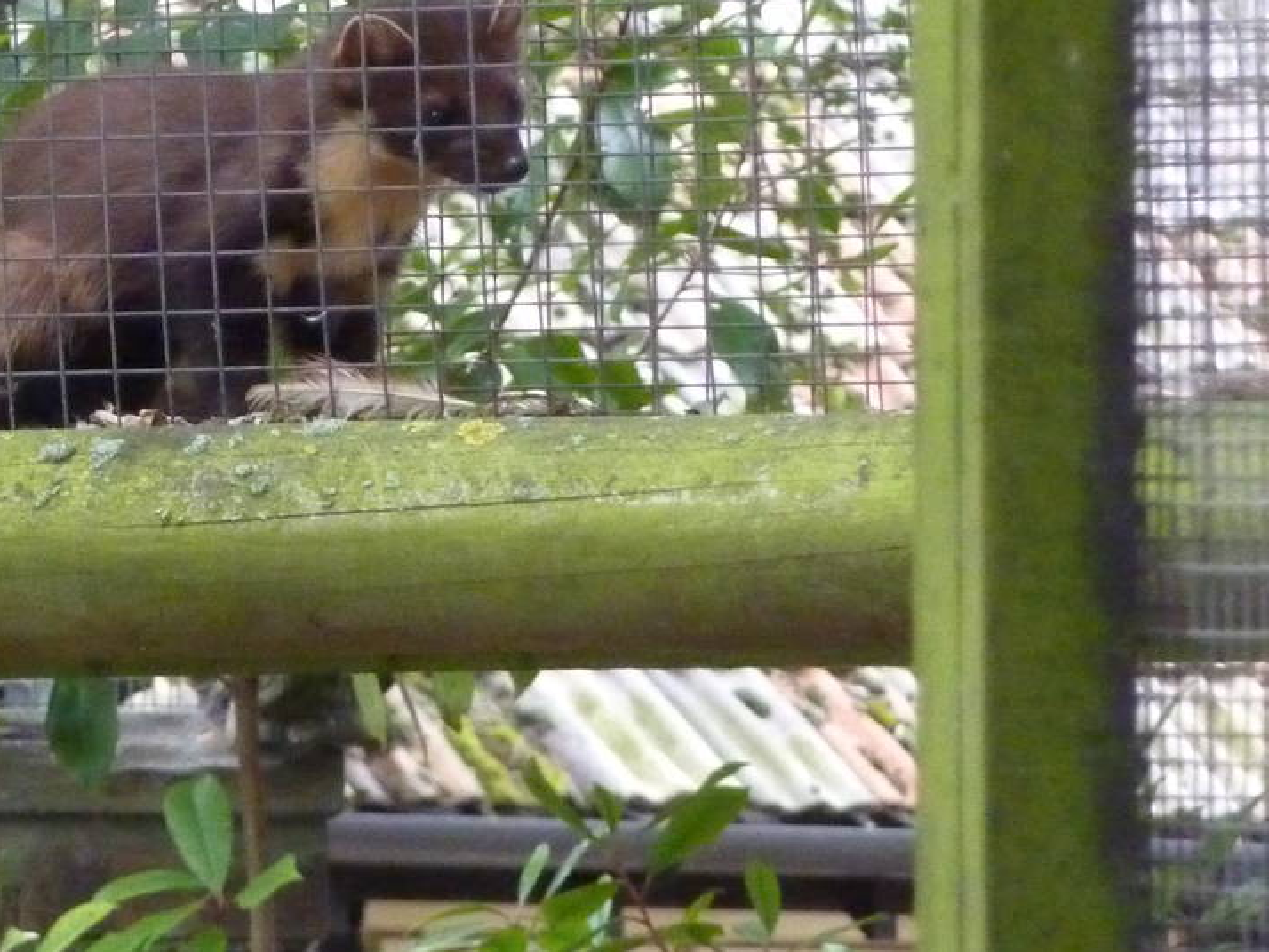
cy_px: 295
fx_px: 24643
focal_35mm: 672
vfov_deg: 2.2
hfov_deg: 2.9
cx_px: 103
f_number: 4.9
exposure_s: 1/60
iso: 800
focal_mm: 49.2
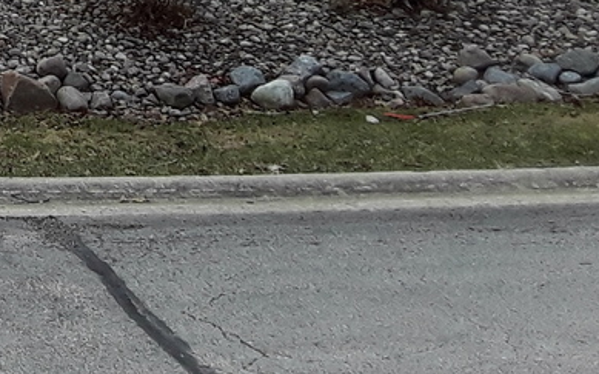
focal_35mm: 110
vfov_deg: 10.7
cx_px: -459
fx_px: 1795
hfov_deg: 16.2
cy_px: -423
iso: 40
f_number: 1.9
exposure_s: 1/1110
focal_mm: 2.9
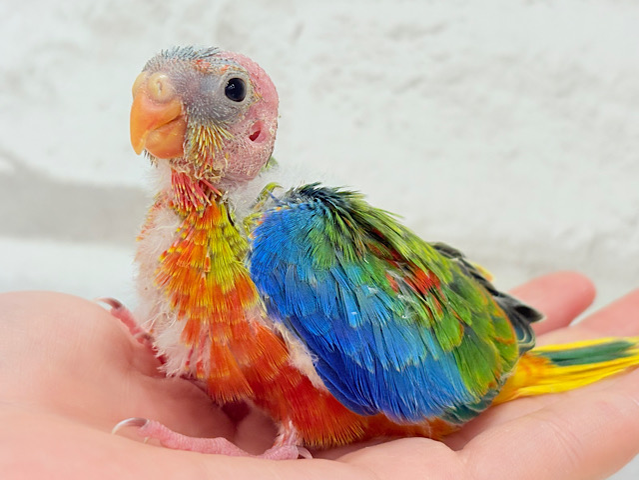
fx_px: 960
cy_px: 240
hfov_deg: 36.8
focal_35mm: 52
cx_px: 320
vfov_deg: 28.0
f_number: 1.6
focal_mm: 5.96
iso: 80
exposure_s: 1/100
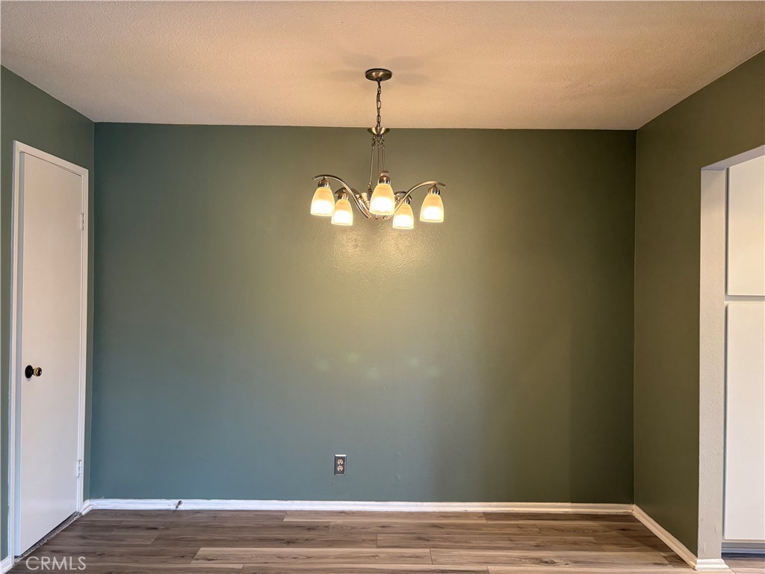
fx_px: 575
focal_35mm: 26
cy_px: 287
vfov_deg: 53.1
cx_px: 382
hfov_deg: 67.3
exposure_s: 1/120
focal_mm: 5.96
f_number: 1.6
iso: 160
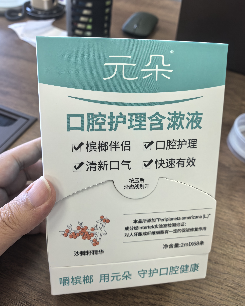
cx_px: 121
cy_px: 146
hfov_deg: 54.9
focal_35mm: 26
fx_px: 236
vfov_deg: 66.0
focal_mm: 6.98
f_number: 2.8
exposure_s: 1/100
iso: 640
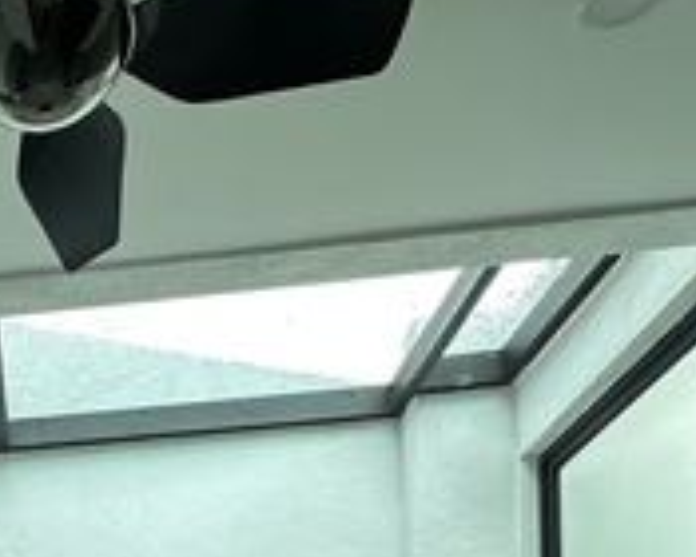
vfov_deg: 22.6
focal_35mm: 50
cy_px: 907
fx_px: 1030
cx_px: -95
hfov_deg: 32.2
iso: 40
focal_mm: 2.22
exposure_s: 1/125
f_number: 2.2
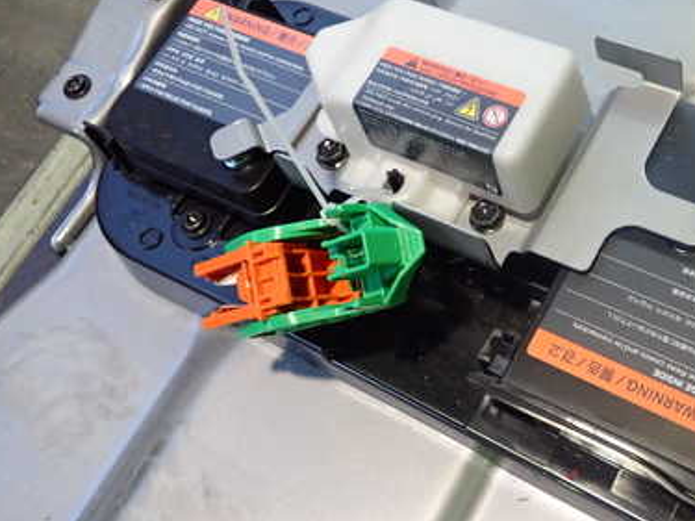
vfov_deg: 30.2
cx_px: 506
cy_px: 230
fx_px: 963
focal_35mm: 48
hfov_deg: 38.8
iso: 640
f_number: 2.3
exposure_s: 1/100
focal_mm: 5.4
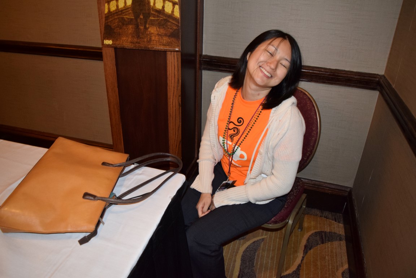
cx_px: 208
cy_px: 139
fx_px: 312
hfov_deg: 67.4
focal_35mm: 27
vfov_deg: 47.9
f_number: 3.5
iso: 1400
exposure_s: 1/60
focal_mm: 18
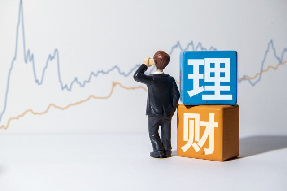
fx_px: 558
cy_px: 96
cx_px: 144
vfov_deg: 19.4
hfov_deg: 28.9
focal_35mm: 70
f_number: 9
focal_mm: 70
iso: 160
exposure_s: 1/400
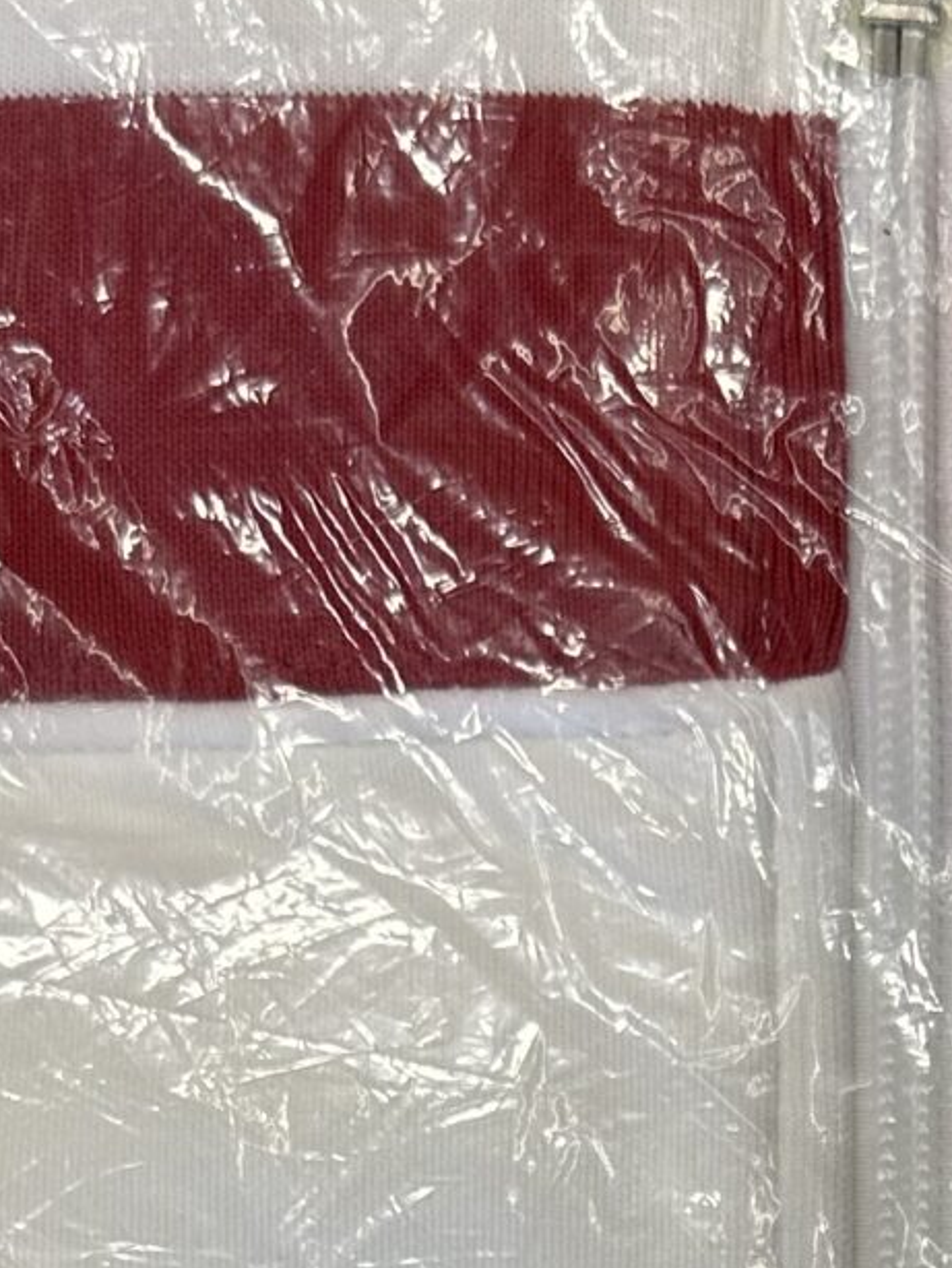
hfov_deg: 14.7
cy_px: 1805
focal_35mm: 100
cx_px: 820
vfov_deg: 17.9
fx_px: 3664
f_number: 1.78
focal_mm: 6.86
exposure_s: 1/120
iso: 80
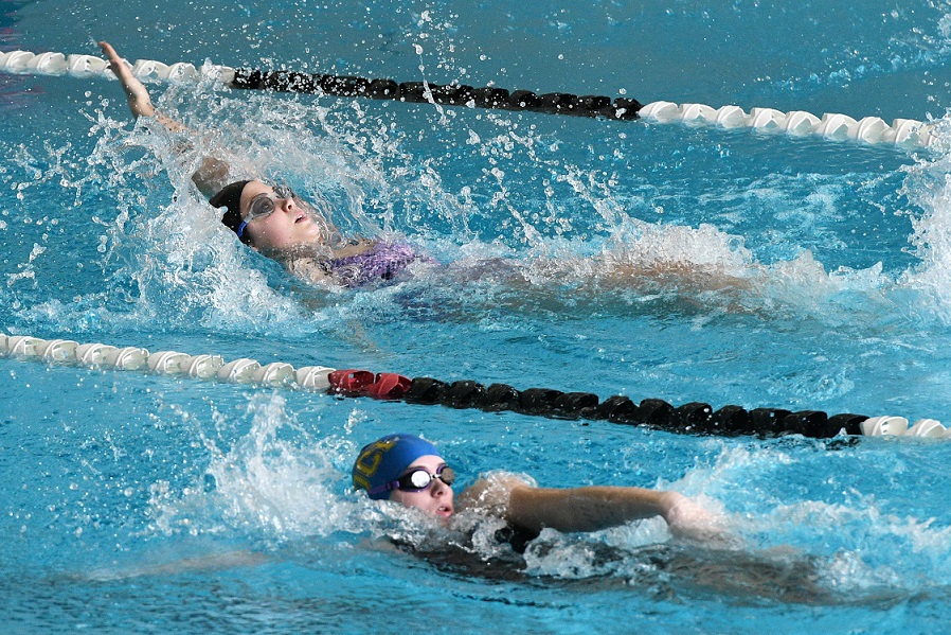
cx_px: 476
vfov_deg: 4.6
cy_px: 318
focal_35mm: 300
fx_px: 7926
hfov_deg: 6.9
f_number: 4
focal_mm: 200
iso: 1800
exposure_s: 1/1000
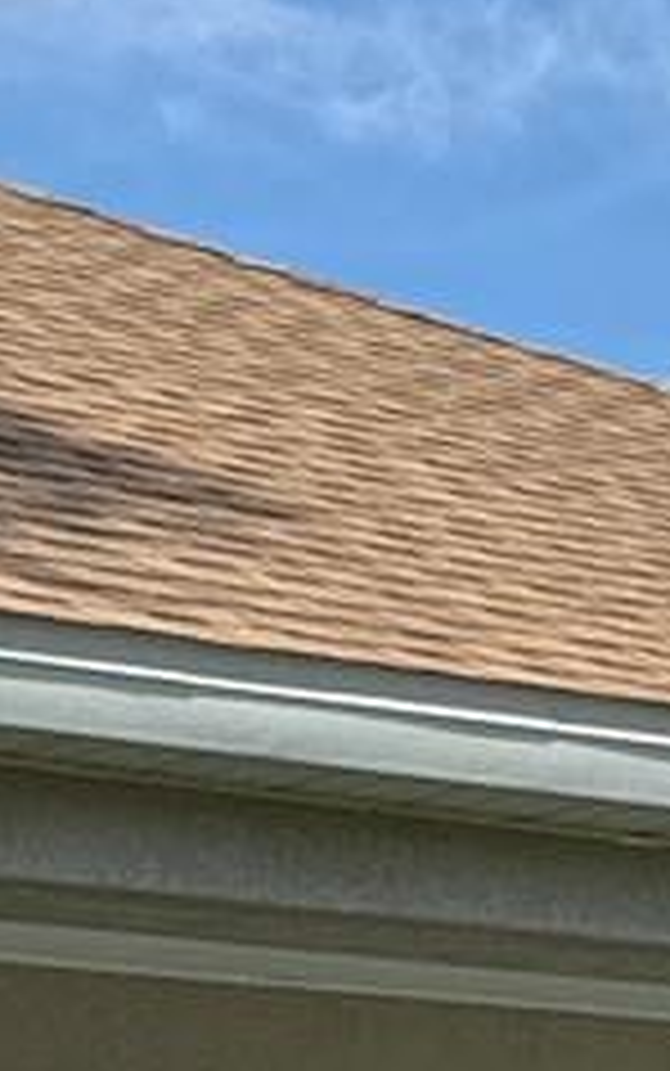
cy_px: 1728
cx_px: 54
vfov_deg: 11.6
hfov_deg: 7.7
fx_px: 4990
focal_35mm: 171
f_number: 1.78
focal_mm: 6.86
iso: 80
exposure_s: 1/4950
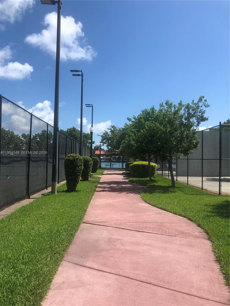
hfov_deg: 49.7
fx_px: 248
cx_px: 115
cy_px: 153
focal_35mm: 28
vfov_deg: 63.4
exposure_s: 1/2525
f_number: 1.8
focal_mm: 4
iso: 20
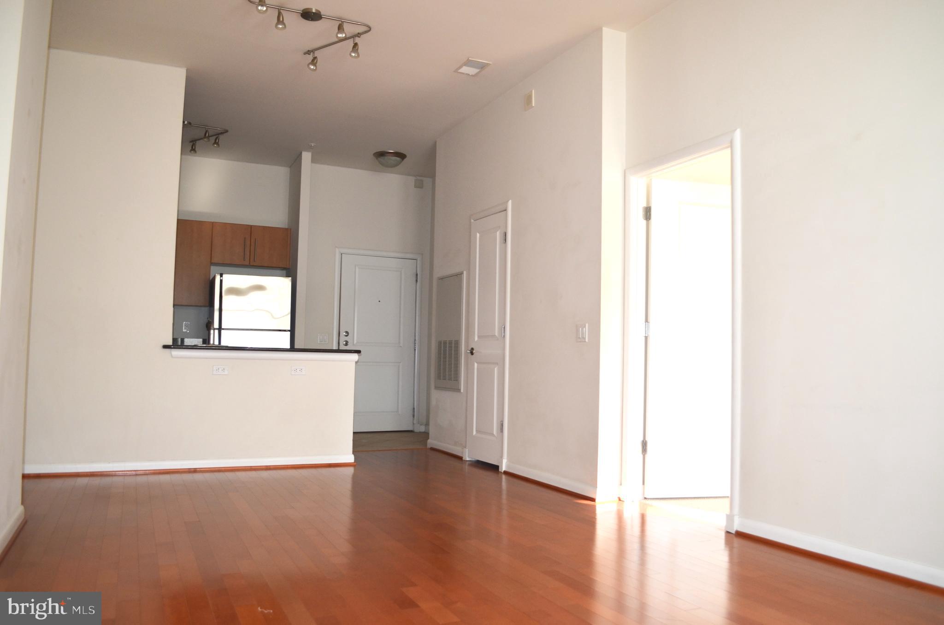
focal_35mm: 27
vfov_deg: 47.7
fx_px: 706
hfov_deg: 67.5
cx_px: 472
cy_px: 312
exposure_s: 1/125
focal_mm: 18
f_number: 3.5
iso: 320
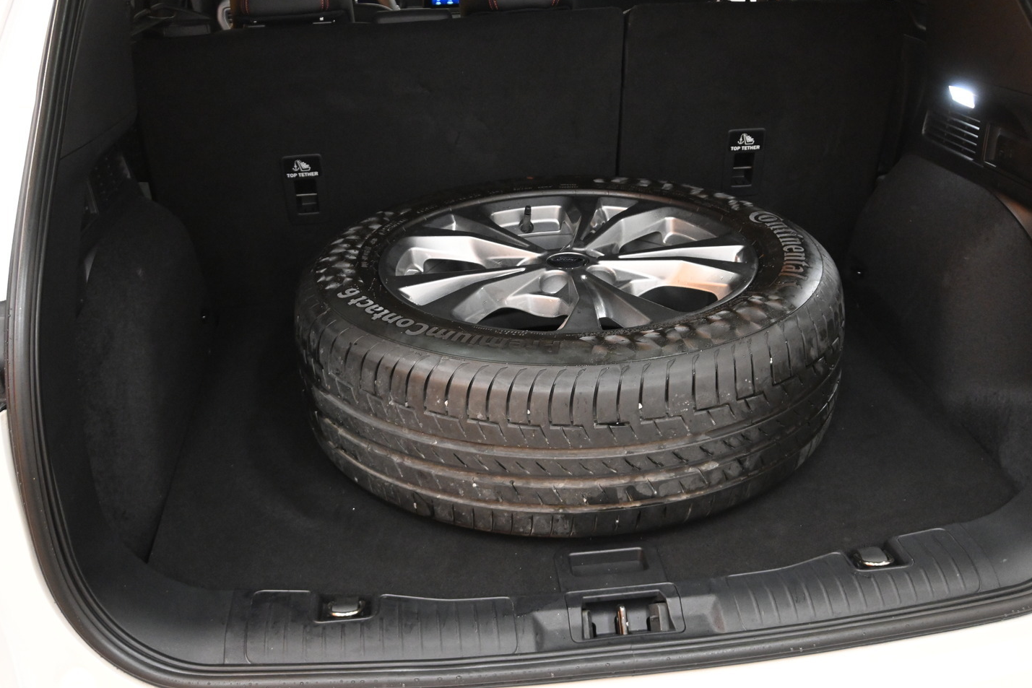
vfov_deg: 26.1
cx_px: 546
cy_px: 302
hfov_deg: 38.3
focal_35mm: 52
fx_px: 1486
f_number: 5
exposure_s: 1/80
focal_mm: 30.5
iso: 3200
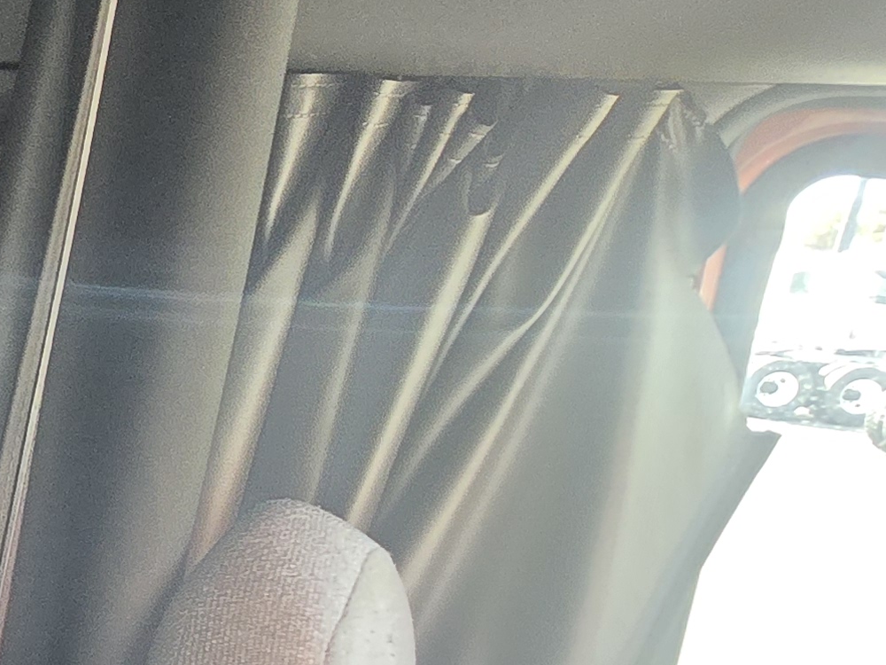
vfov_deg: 27.2
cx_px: -532
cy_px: 583
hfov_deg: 25.0
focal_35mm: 52
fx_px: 1331
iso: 400
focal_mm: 2.2
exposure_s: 1/60
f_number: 2.2
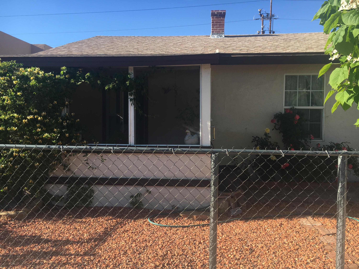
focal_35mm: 29
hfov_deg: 61.7
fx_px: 301
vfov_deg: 48.2
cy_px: 134
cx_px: 180
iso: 25
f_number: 2.2
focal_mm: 4.15
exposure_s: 1/646
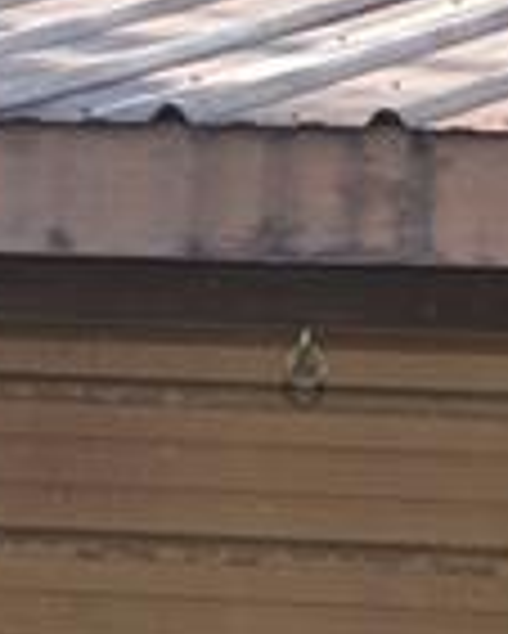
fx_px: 6710
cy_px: 949
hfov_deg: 4.3
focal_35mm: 357
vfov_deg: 5.4
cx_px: -427
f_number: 4
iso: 110
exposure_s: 1/250
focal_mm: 35
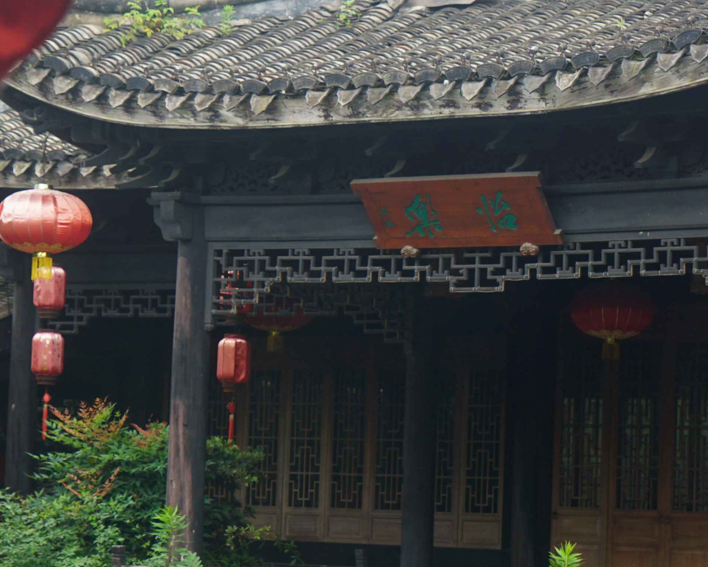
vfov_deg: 11.6
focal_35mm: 133
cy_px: 269
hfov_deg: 14.4
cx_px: 545
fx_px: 2787
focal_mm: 34
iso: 100
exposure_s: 1/60
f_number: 5
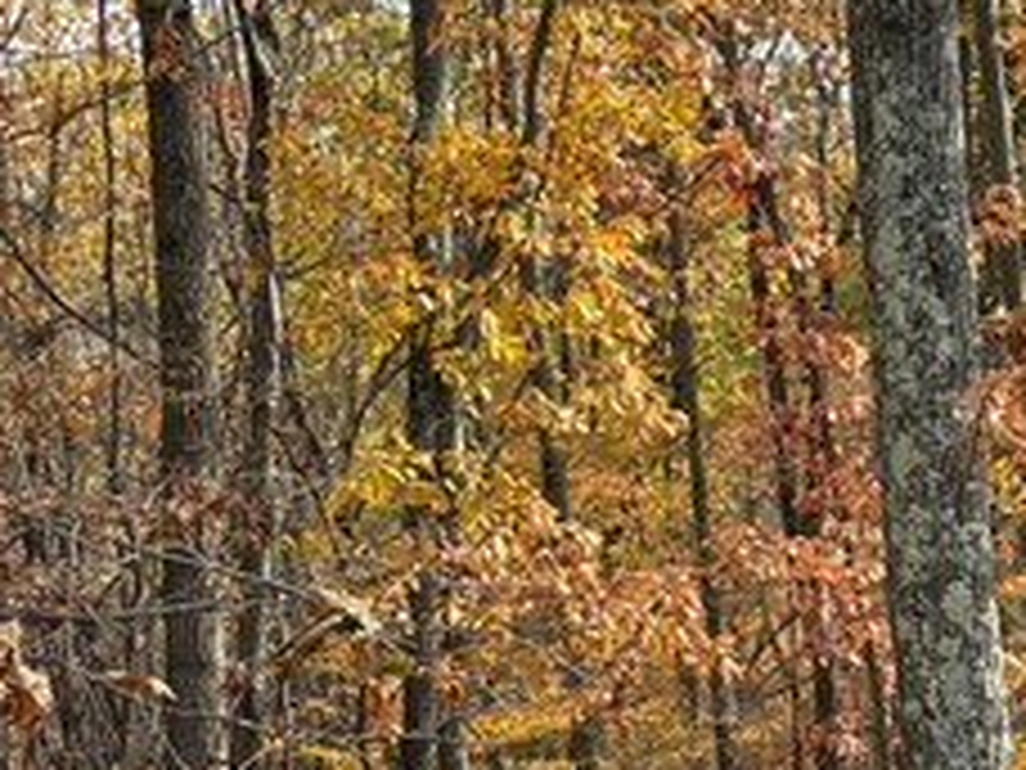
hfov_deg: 16.4
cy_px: 675
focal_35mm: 117
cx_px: 1076
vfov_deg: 12.6
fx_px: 3468
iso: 50
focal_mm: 5.96
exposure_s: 1/559
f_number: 1.6
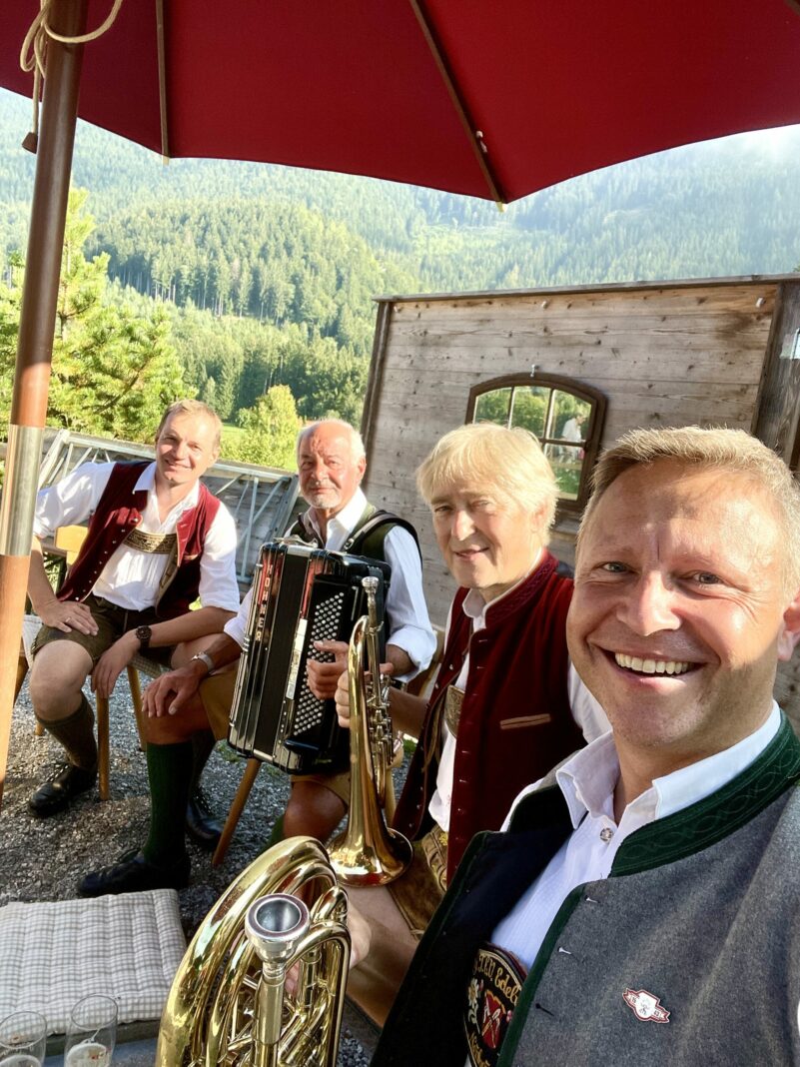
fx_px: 709
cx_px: 400
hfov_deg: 58.9
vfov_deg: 73.9
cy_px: 534
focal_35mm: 23
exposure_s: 1/491
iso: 25
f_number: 2.2
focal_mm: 2.71
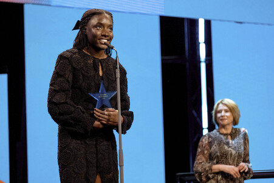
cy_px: 92
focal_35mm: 159
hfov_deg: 12.9
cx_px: 137
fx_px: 1209
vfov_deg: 8.6
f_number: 2.8
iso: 2500
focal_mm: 106
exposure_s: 1/220
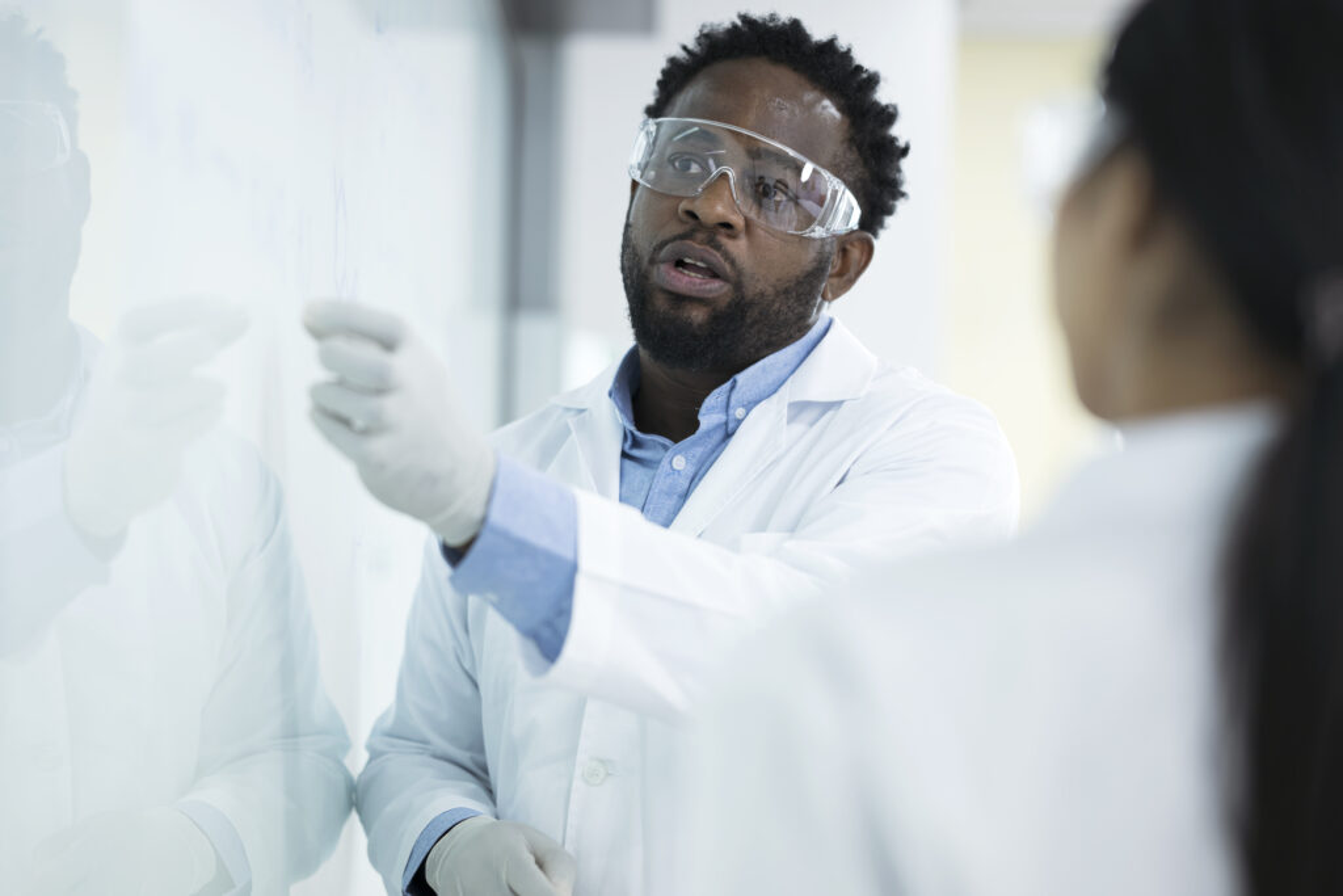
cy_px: 448
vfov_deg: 16.1
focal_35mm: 85
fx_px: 3171
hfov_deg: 23.9
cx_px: 672
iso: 250
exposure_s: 1/160
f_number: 2.2
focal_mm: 85
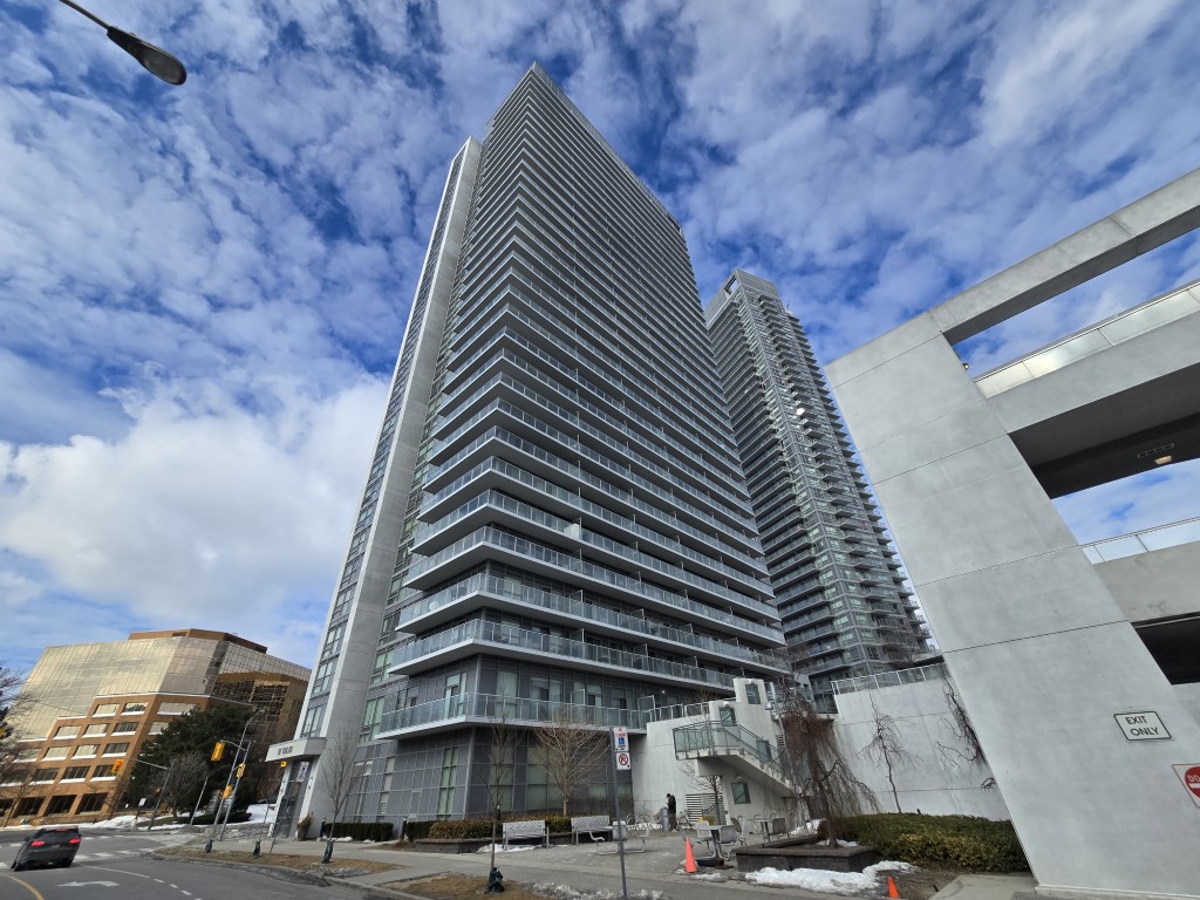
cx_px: 600
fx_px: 451
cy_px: 450
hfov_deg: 106.2
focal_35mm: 13
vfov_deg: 89.9
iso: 50
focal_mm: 2.2
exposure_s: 1/3075
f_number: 2.2
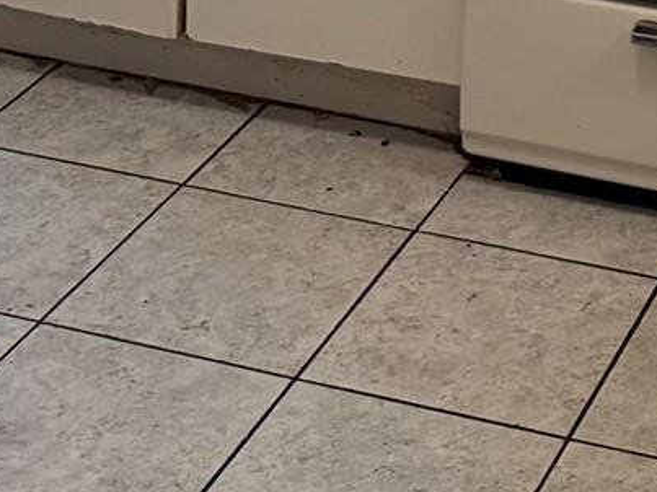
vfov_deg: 10.3
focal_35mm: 122
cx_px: 773
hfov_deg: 15.6
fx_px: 2315
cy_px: -730
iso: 250
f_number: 1.78
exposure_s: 1/60
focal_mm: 6.76
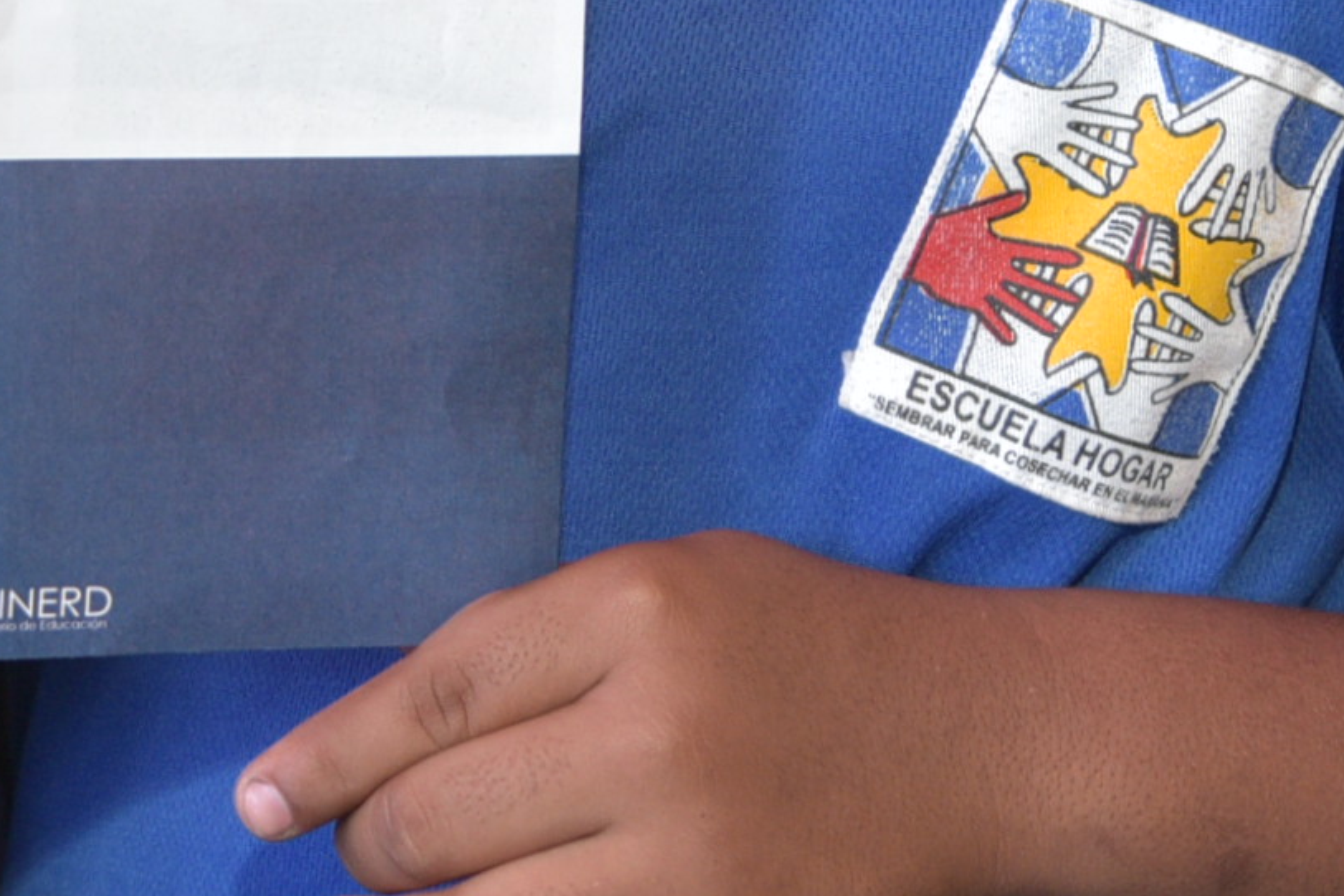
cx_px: -23
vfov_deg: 7.8
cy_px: -643
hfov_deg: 11.8
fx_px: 6421
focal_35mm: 172
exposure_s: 1/250
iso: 800
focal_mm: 38
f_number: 4
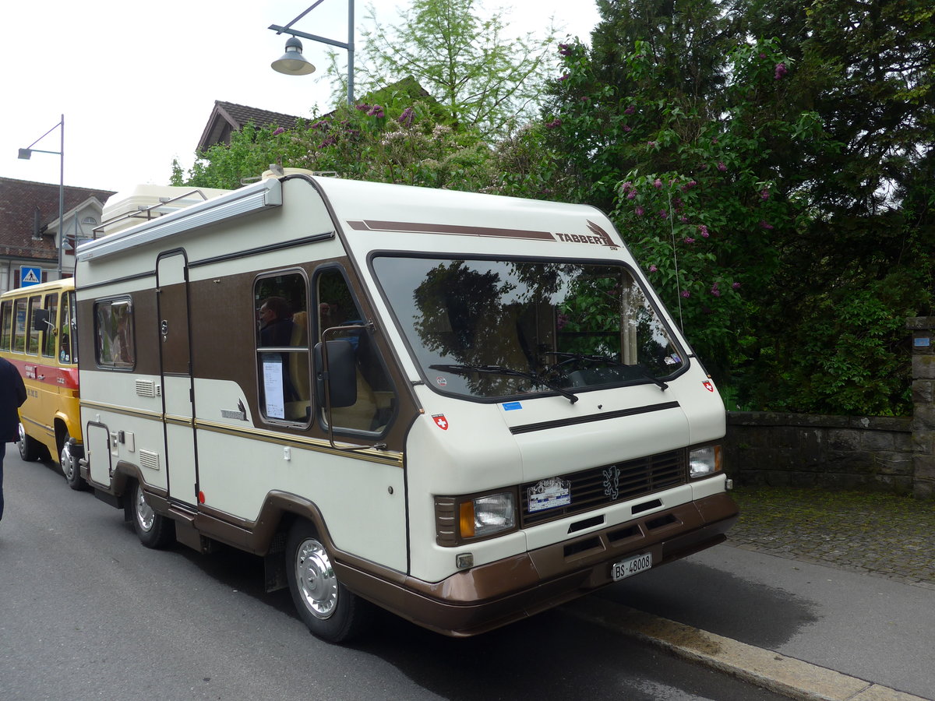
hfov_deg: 61.7
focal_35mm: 29
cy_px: 350
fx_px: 783
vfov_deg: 48.2
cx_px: 468
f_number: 2.8
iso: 80
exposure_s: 1/640
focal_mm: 6
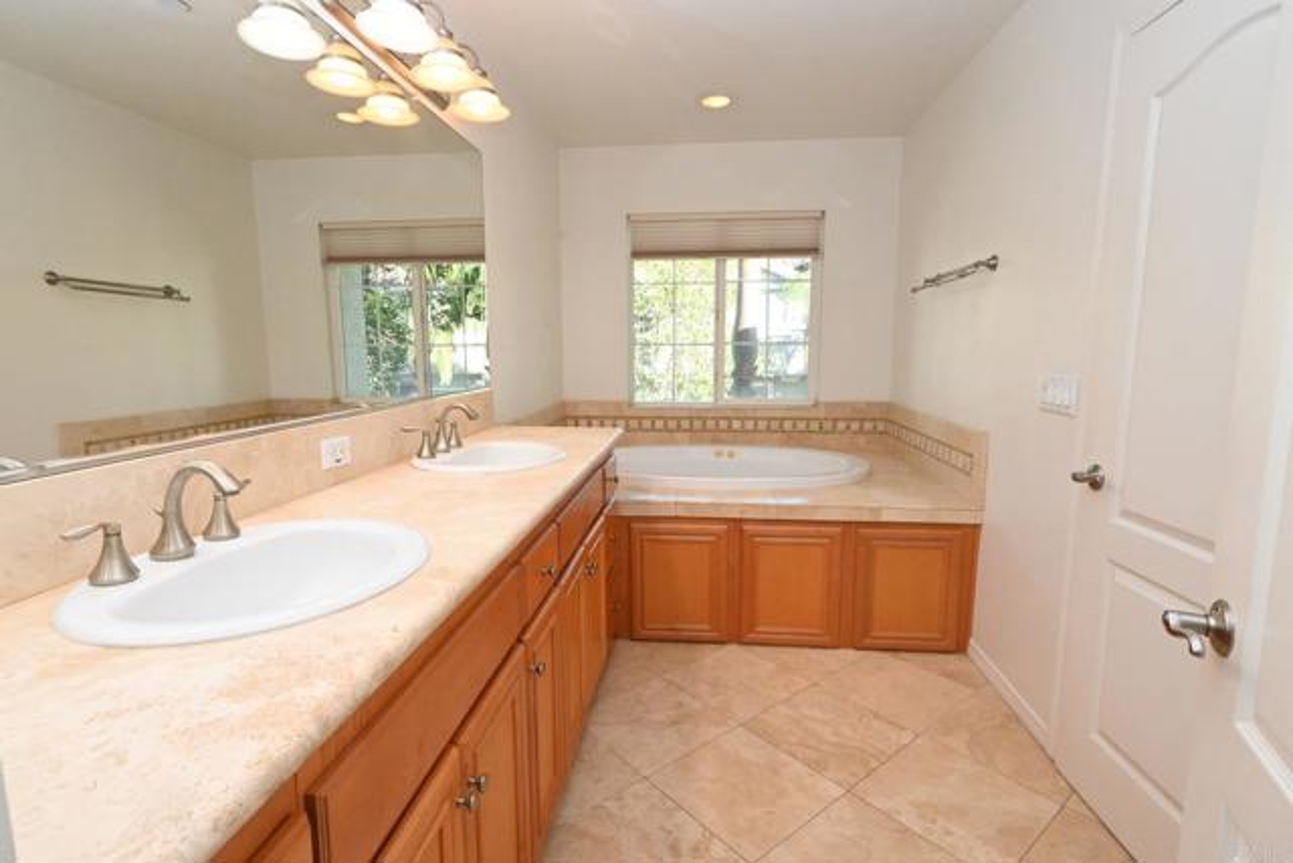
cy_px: 432
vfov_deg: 67.4
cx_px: 646
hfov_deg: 90.0
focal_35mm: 18
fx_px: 647
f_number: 14
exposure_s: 1/100
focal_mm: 12
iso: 2000
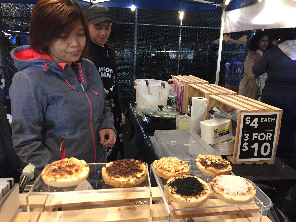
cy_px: 111
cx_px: 148
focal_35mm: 29
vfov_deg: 48.2
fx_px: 248
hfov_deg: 61.7
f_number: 2.2
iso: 250
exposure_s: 1/15
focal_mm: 4.15
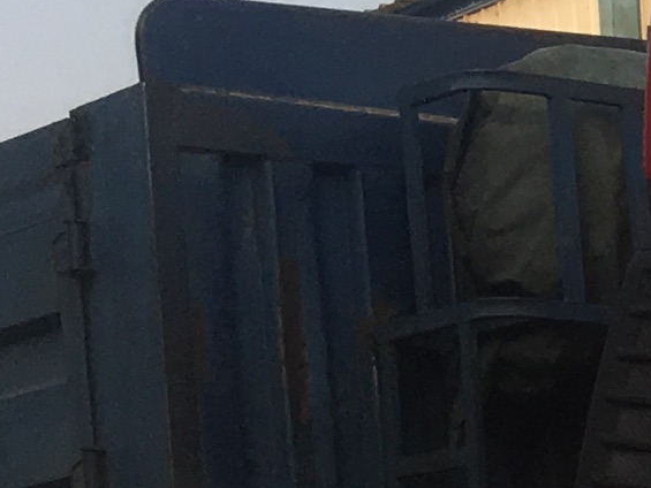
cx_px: 2203
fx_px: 3894
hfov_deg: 7.8
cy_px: 998
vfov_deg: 6.9
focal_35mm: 207
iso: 25
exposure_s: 1/630
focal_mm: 4.15
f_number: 2.2
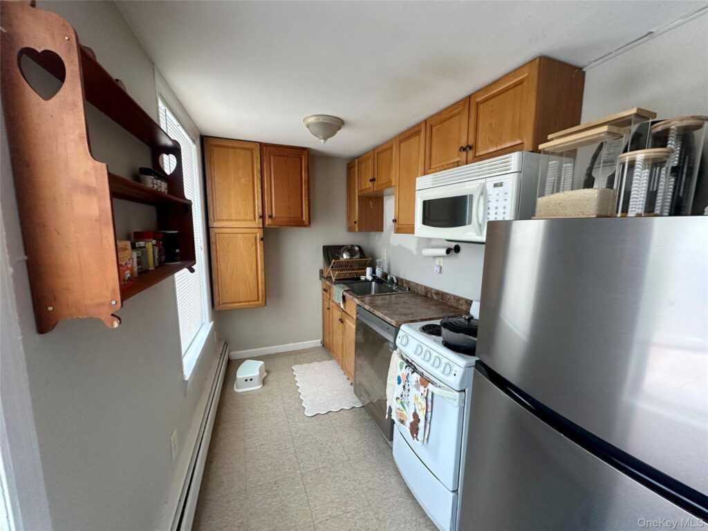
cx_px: 354
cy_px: 266
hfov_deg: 102.1
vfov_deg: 85.7
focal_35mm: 14
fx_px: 286
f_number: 2.2
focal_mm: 2.22
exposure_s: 1/99
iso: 250
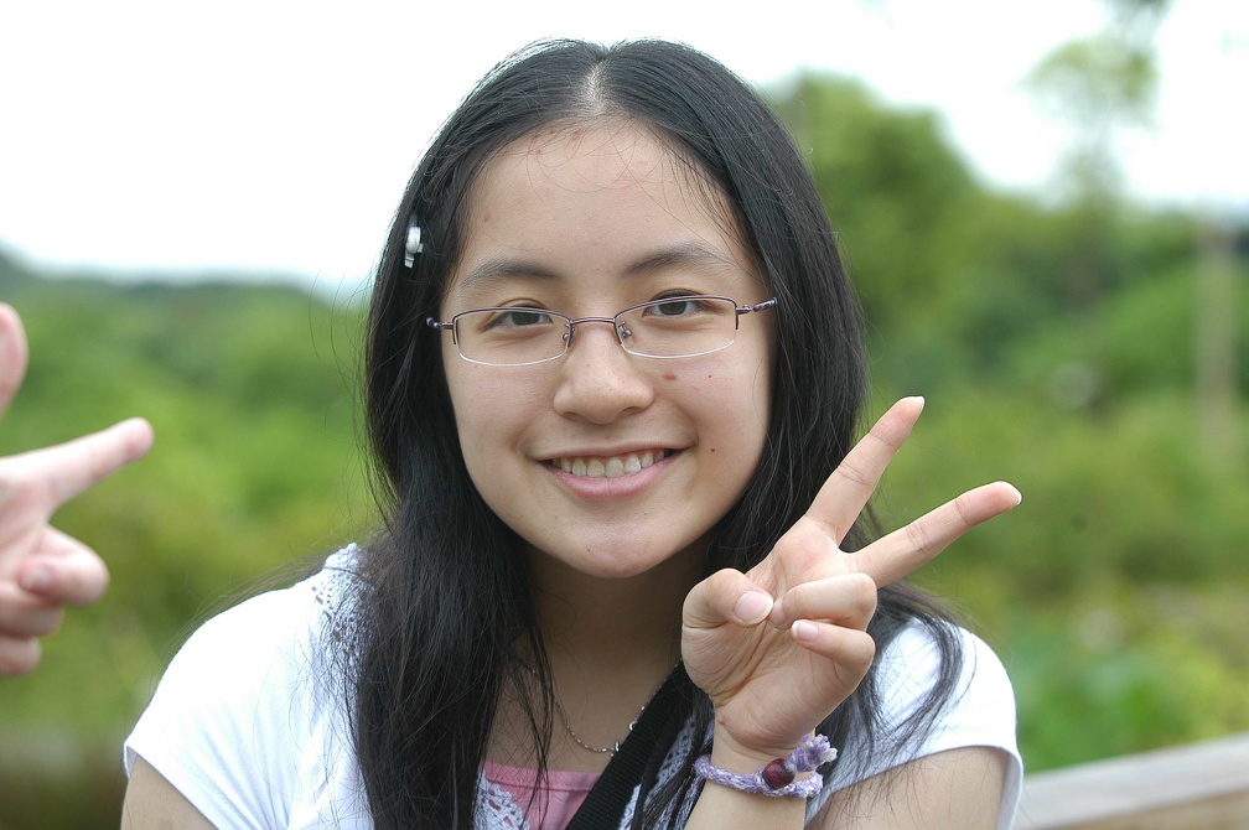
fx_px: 4159
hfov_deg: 17.1
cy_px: 415
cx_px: 624
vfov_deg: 11.4
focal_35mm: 120
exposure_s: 1/320
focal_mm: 80
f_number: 4.5
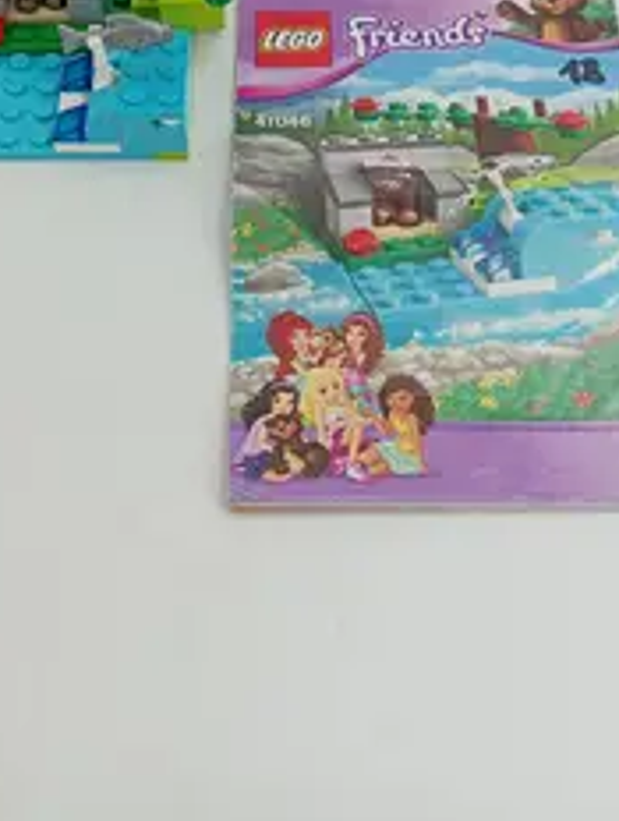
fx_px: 1140
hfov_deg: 30.4
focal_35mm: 48
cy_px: 120
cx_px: 308
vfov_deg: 37.6
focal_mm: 4.22
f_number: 1.8
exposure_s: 1/100
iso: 69
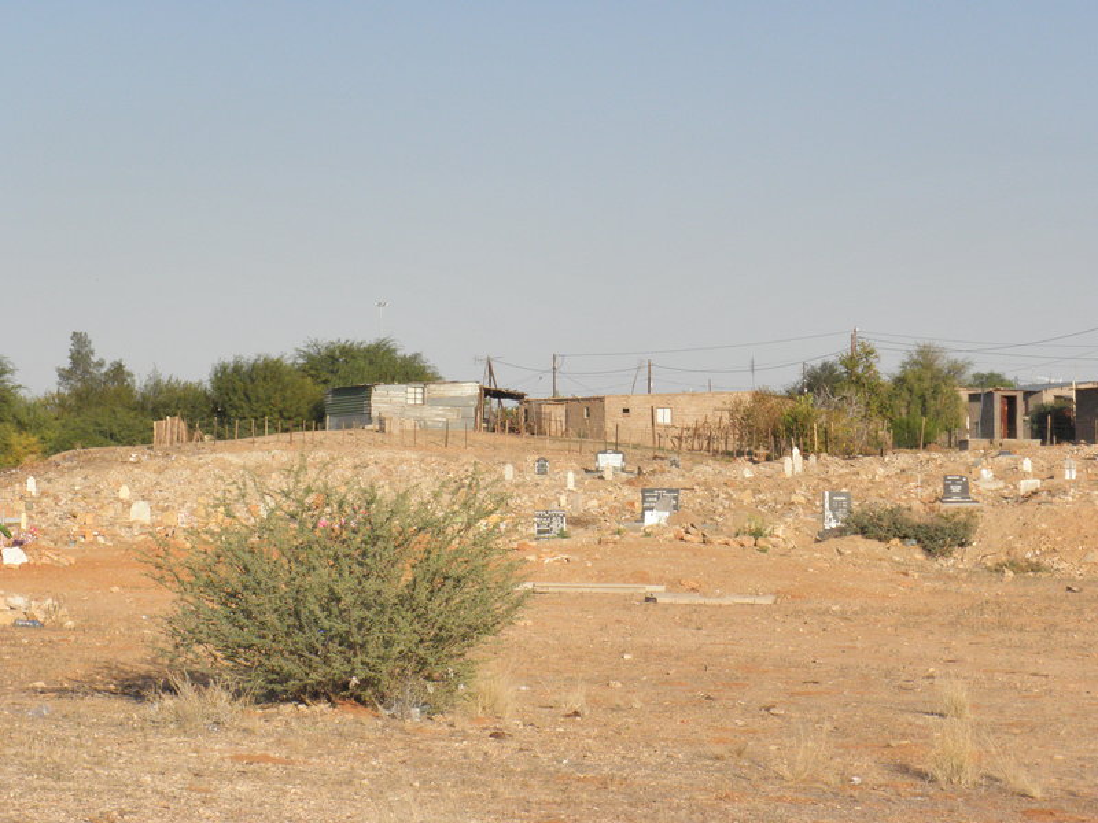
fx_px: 3775
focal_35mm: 119
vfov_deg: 12.5
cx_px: 549
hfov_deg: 16.6
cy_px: 412
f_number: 6.3
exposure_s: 1/800
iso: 200
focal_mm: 21.31
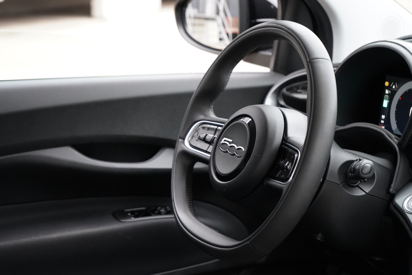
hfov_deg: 28.8
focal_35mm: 70
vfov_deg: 19.5
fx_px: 801
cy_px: 138
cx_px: 206
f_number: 5.6
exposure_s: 1/160
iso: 4000
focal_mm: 70
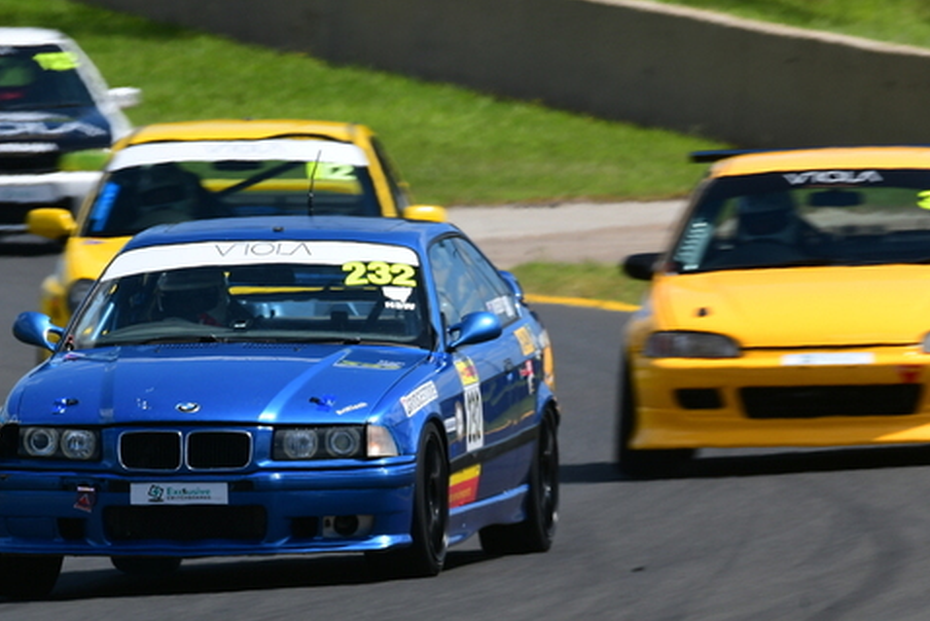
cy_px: 254
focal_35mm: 1054
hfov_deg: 2.0
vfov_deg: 1.3
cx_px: 518
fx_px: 27235
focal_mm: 420
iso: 100
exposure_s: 1/125
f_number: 14
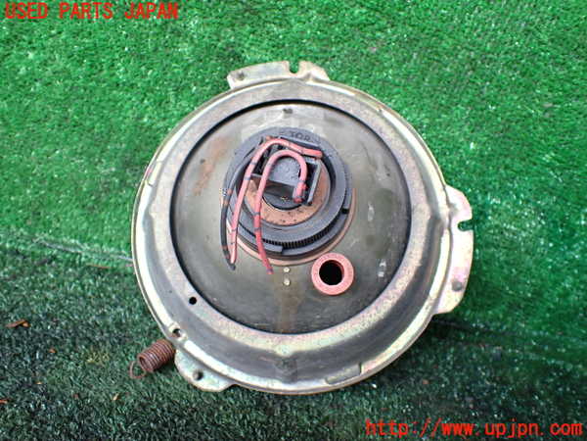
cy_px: 220
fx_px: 509
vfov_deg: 46.8
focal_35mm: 30
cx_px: 294
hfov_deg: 60.0
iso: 400
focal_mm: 5.4
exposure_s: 1/125
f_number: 2.3
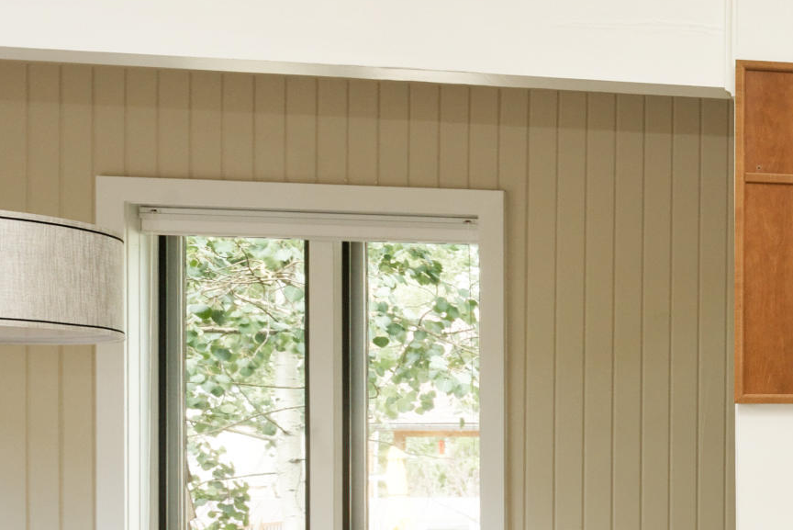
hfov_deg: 24.6
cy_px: 546
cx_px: 1244
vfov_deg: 22.1
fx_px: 1300
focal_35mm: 59
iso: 800
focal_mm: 17
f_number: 7.1
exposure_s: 1/10
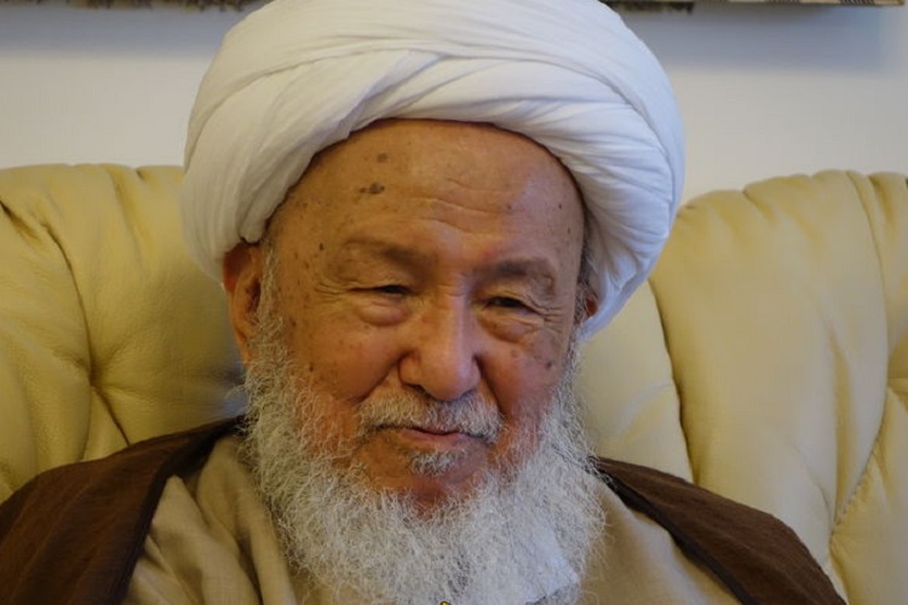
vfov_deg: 6.9
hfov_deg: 10.3
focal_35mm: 199
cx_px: 454
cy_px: 302
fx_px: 5019
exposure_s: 1/80
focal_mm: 72.99
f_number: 2.8
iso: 800
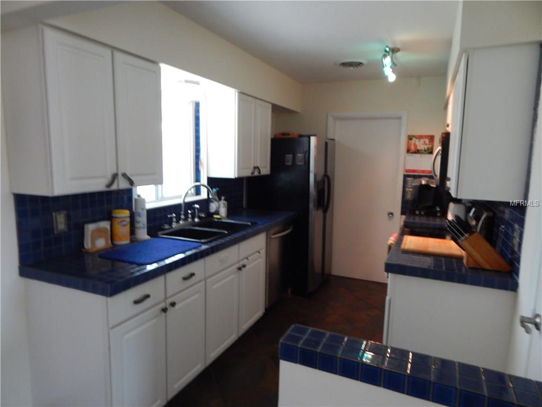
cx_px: 271
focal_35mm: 22
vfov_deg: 61.1
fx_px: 344
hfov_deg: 76.4
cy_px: 204
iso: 360
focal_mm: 4
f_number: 3
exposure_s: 1/30
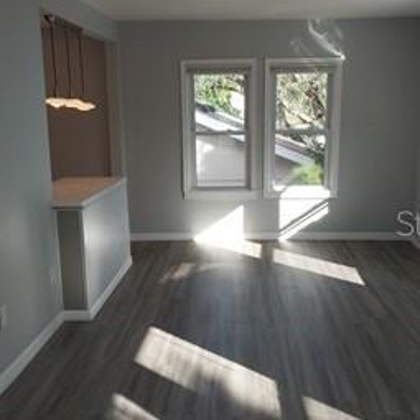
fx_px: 494
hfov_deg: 46.0
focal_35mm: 36
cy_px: 222
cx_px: 222
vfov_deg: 46.0
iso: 25
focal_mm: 4
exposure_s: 1/120
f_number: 1.8
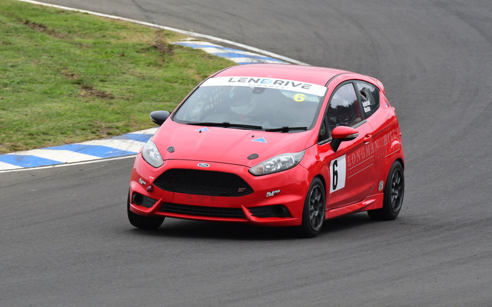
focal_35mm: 767
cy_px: 145
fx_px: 10280
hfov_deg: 2.7
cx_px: 246
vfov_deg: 1.7
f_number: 11
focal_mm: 500
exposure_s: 1/640
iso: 800
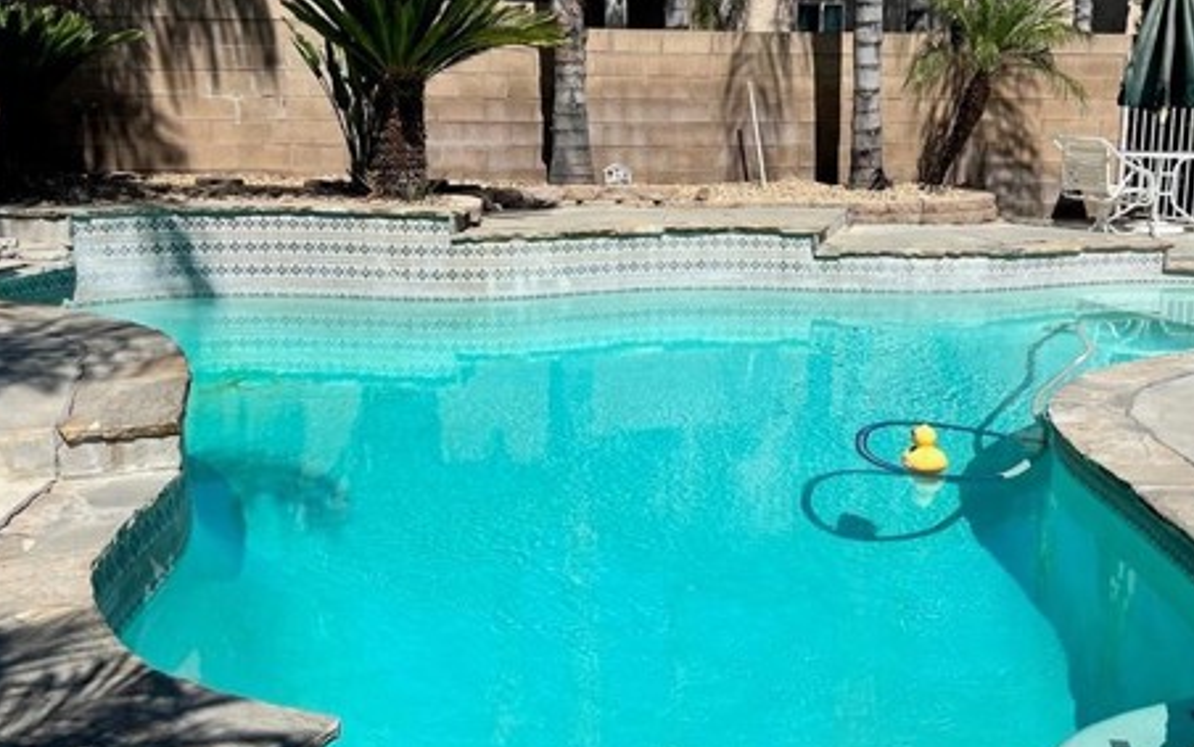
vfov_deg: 32.8
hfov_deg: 50.1
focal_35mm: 39
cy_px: 362
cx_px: 705
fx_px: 1270
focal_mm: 5.7
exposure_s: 1/11364
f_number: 1.5
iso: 50
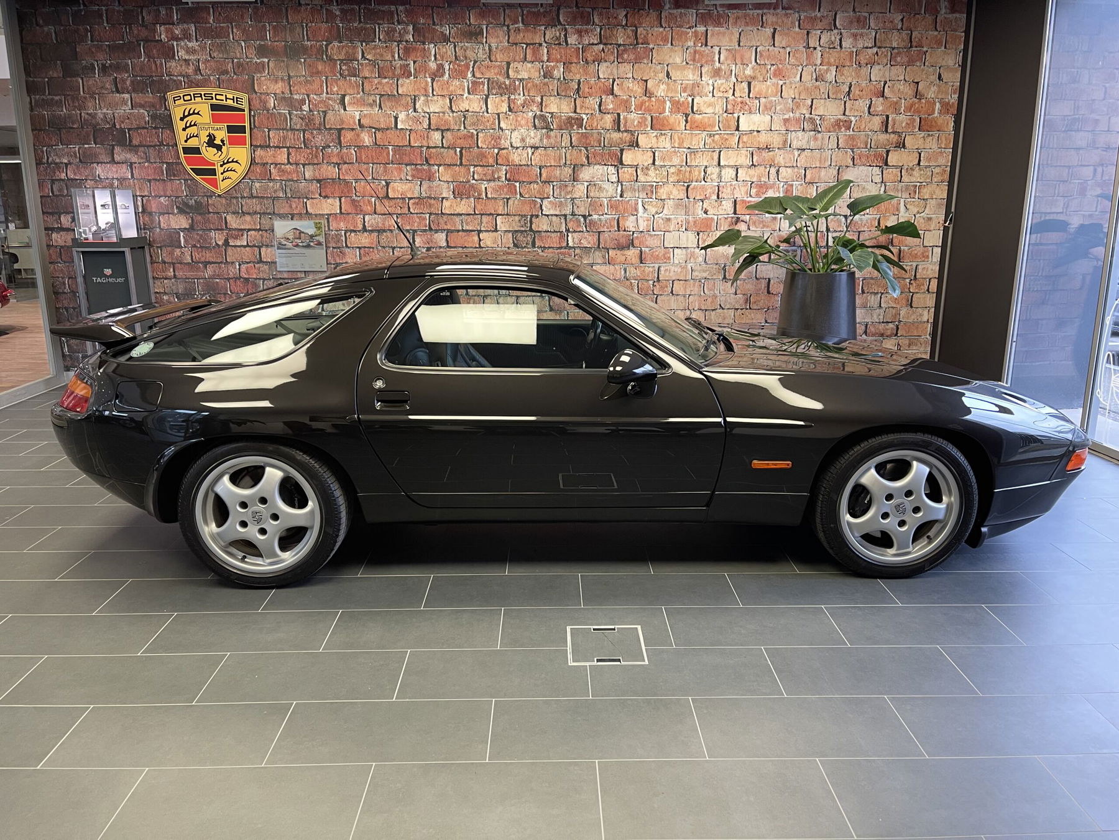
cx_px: 560
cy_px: 420
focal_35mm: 26
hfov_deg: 67.3
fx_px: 840
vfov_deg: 53.1
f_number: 1.6
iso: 160
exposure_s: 1/50
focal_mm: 5.1
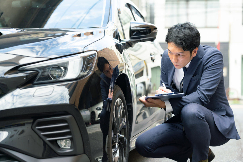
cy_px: 81
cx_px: 122
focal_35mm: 85
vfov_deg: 16.1
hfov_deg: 23.9
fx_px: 574
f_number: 3.5
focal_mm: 85
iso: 400
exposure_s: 1/200
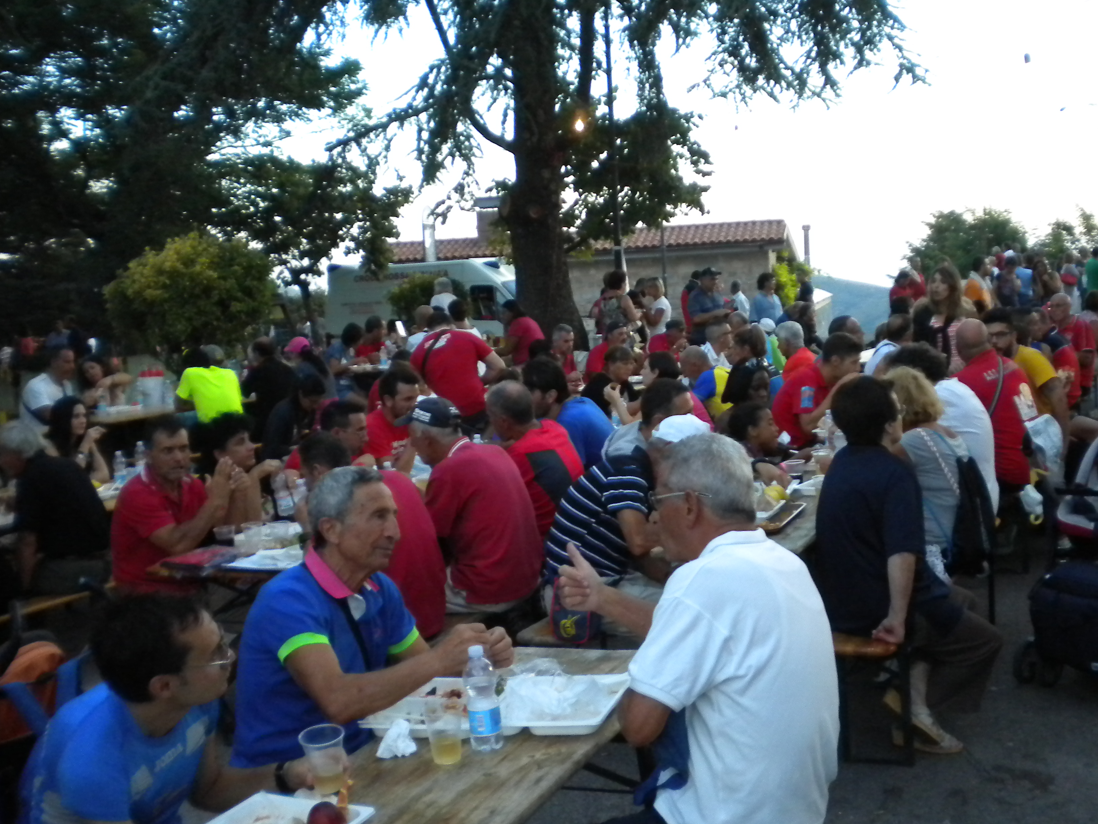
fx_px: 1237
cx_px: 602
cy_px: 448
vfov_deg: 36.8
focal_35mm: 39
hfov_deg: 47.8
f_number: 3.1
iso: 400
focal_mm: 6.3
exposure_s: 1/198
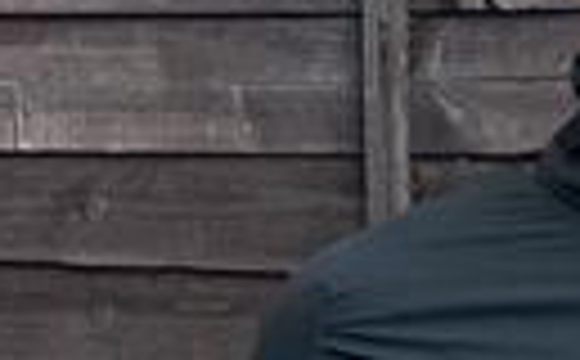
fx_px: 2618
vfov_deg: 7.6
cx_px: 715
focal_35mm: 166
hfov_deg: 12.3
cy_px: 630
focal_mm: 6.76
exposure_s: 1/121
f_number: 1.78
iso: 64
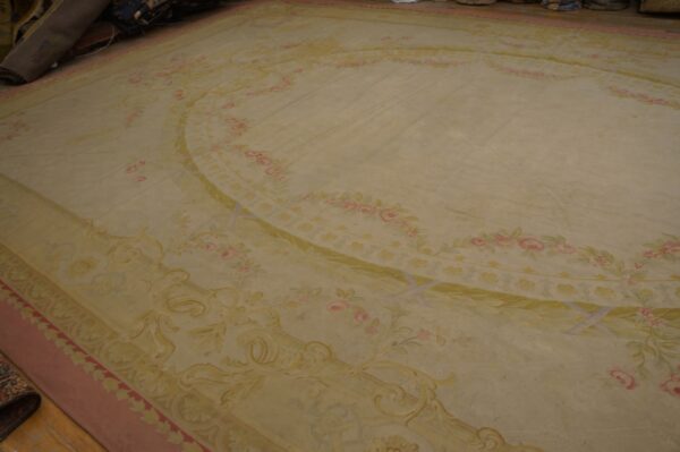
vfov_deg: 47.9
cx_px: 340
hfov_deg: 67.4
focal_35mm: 27
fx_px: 510
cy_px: 226
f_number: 4
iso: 400
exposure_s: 1/60
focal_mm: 18
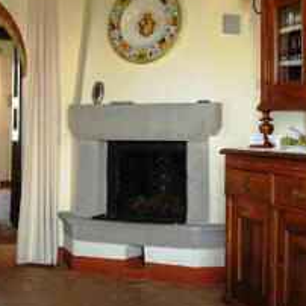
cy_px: 95
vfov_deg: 23.8
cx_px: 150
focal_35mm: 72
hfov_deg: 24.0
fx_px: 720
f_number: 6.3
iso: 200
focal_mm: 24
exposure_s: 1/13
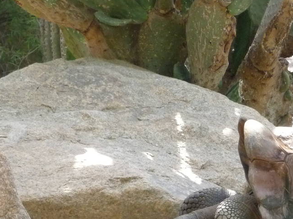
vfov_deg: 4.1
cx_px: 282
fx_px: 3089
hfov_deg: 5.4
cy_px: 255
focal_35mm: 365
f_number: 4.8
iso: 400
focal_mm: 25.2
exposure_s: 1/320
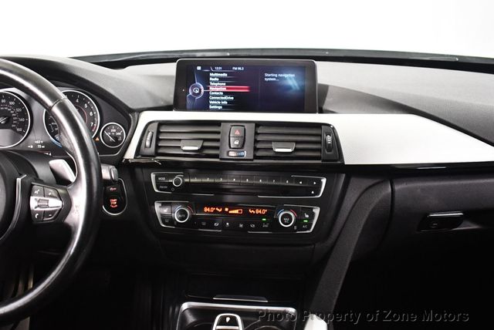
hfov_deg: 53.1
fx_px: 494
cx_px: 247
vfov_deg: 36.9
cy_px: 165
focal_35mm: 36
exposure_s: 1/80
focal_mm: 18
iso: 3200
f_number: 3.5
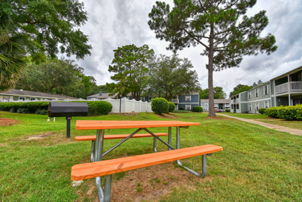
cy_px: 101
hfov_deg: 100.4
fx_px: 126
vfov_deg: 77.3
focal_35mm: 15
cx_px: 151
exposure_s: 1/500
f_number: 8
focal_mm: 10
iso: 200
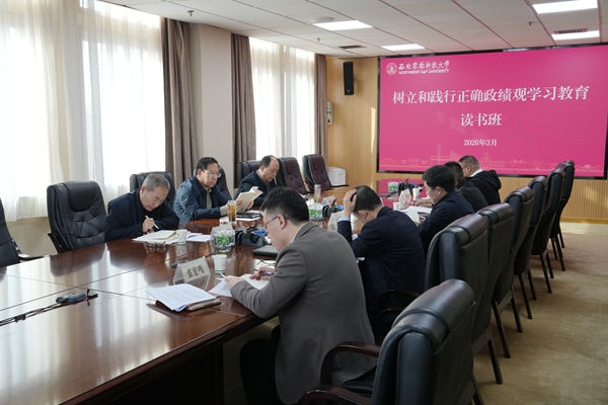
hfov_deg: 54.4
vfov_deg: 37.9
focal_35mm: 35
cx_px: 304
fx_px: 591
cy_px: 202
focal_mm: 35
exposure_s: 1/40
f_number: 8
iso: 1000
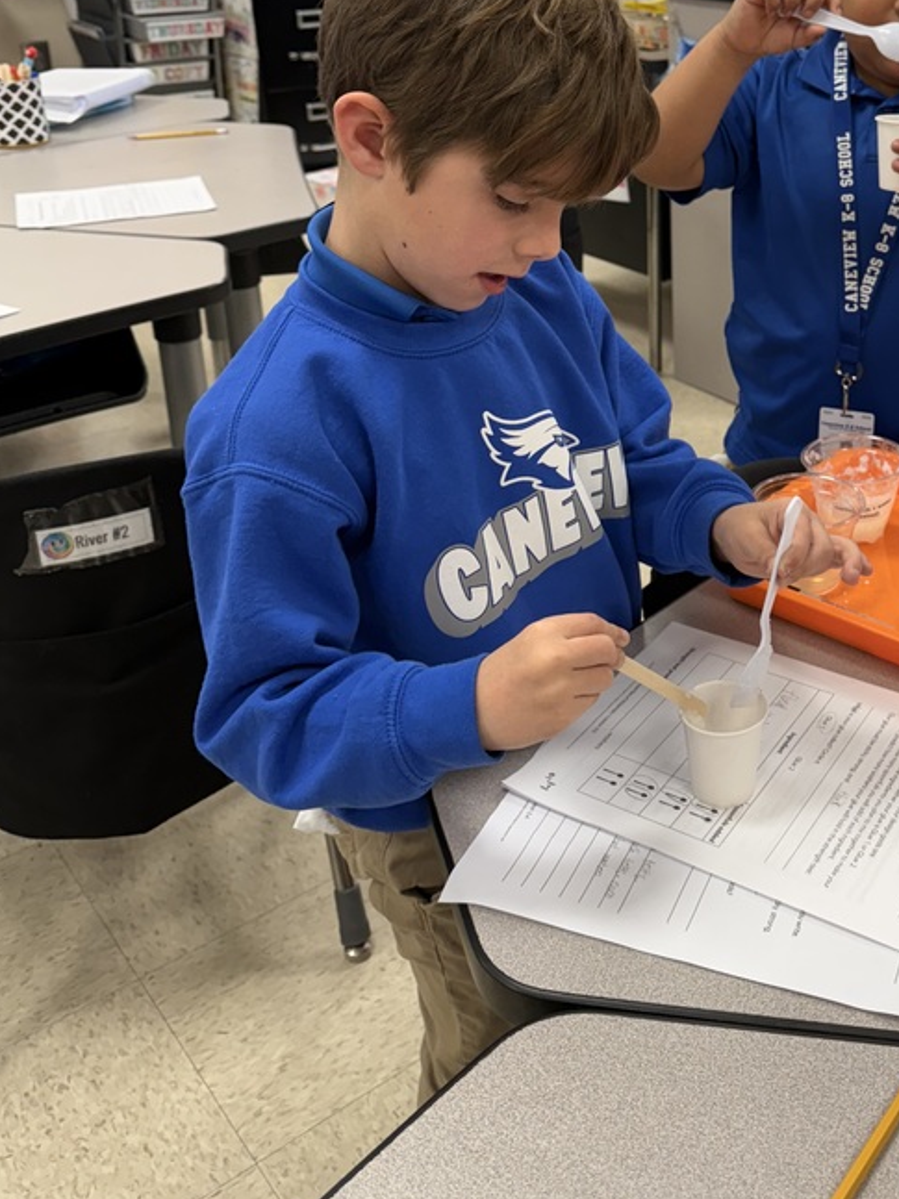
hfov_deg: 36.6
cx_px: 701
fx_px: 1316
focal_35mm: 38
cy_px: 361
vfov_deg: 47.8
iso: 160
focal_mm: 6.76
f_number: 1.78
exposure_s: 1/120
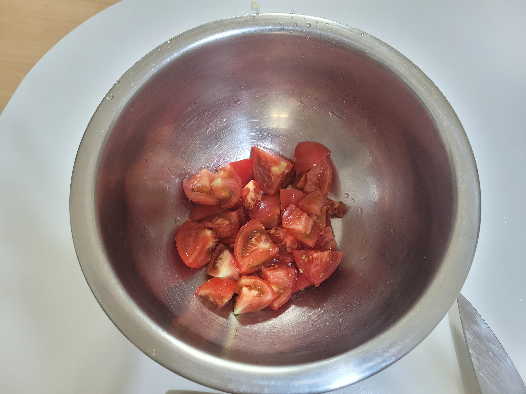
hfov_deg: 67.3
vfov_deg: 53.1
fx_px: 395
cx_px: 263
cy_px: 197
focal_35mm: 26
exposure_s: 1/40
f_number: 1.8
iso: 250
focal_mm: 5.4
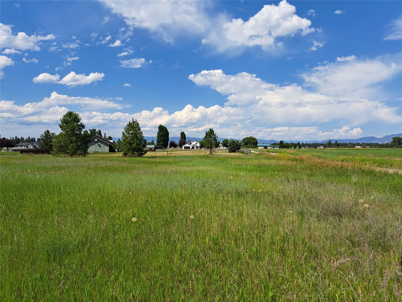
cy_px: 151
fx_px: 279
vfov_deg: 56.8
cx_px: 201
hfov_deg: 71.6
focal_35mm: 24
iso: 50
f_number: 1.8
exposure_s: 1/1192
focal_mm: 5.23
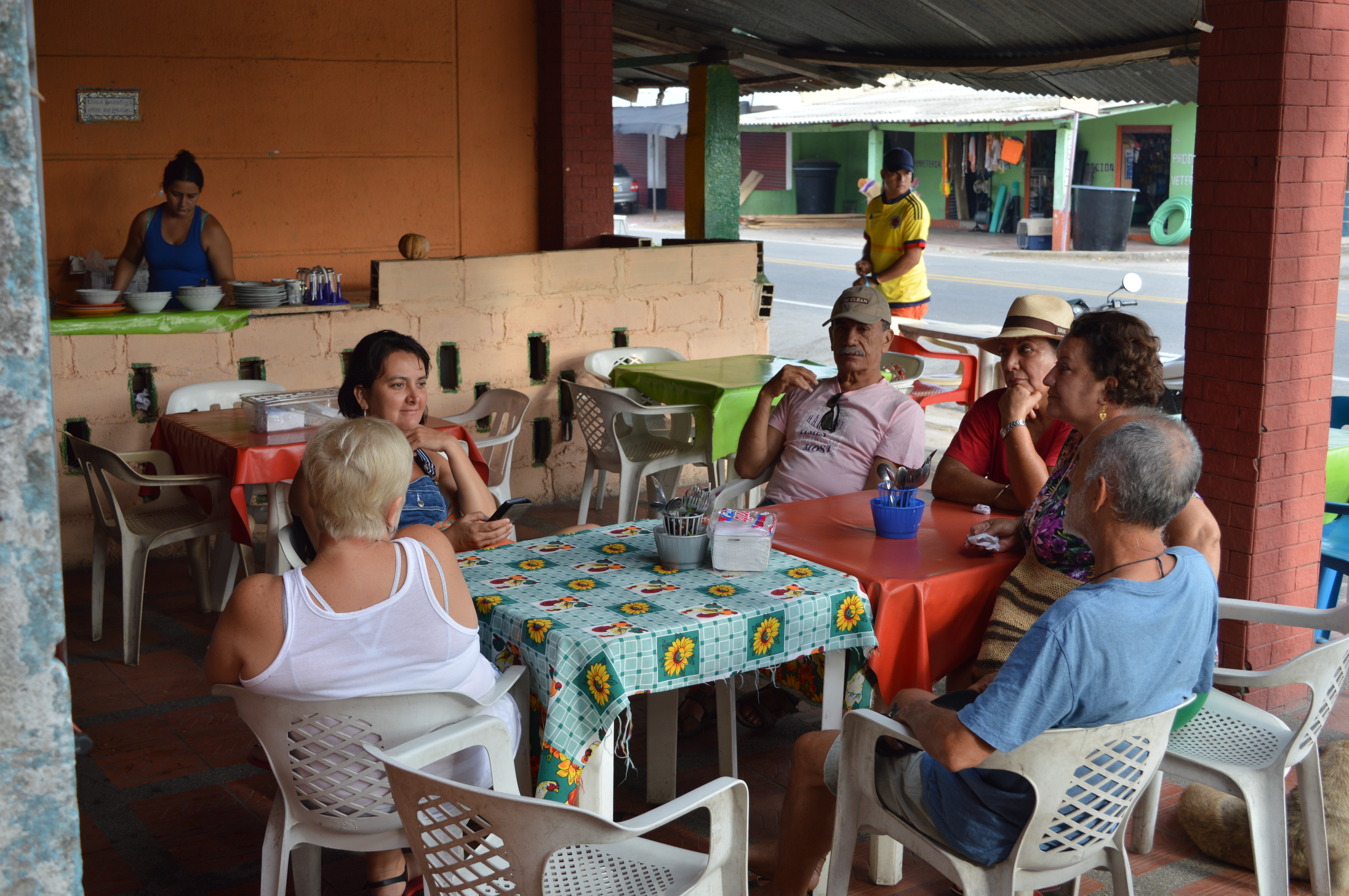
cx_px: 674
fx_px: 1629
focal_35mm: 44
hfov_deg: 45.0
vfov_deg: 30.8
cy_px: 448
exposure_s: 1/80
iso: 100
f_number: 5.6
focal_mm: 29
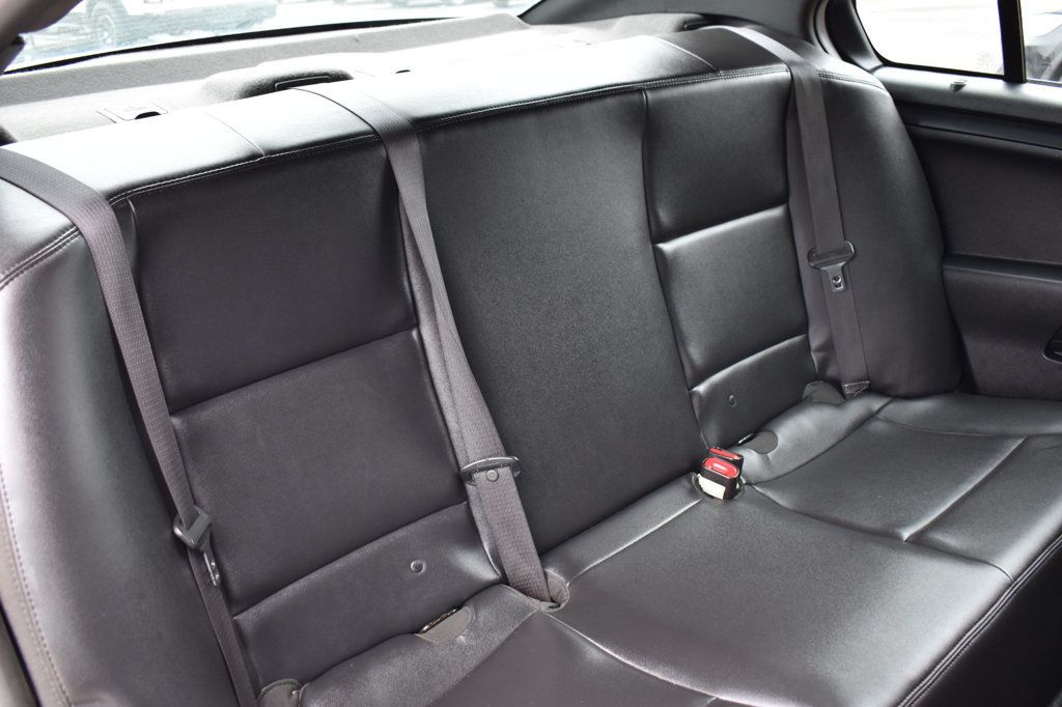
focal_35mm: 33
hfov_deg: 57.2
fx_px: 973
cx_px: 531
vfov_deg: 39.9
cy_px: 354
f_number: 4
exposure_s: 1/60
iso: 400
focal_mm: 22
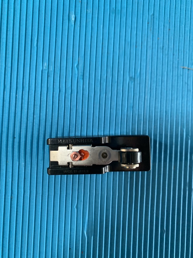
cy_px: 129
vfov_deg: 67.3
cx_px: 96
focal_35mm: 26
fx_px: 193
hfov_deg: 53.1
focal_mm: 4.25
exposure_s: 1/60
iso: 320
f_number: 1.8
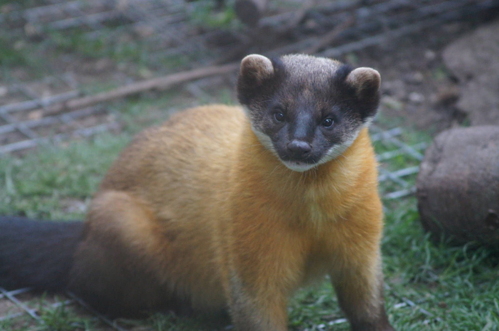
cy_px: 166
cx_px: 250
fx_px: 4154
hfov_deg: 6.9
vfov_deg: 4.6
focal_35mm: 300
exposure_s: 1/125
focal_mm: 200
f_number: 5.6
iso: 1600
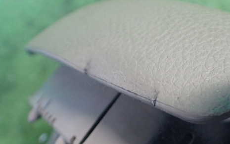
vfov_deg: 31.2
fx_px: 257
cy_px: 86
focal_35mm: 41
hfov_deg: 48.0
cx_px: 133
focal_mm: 5.4
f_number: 2.3
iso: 800
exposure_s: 1/60
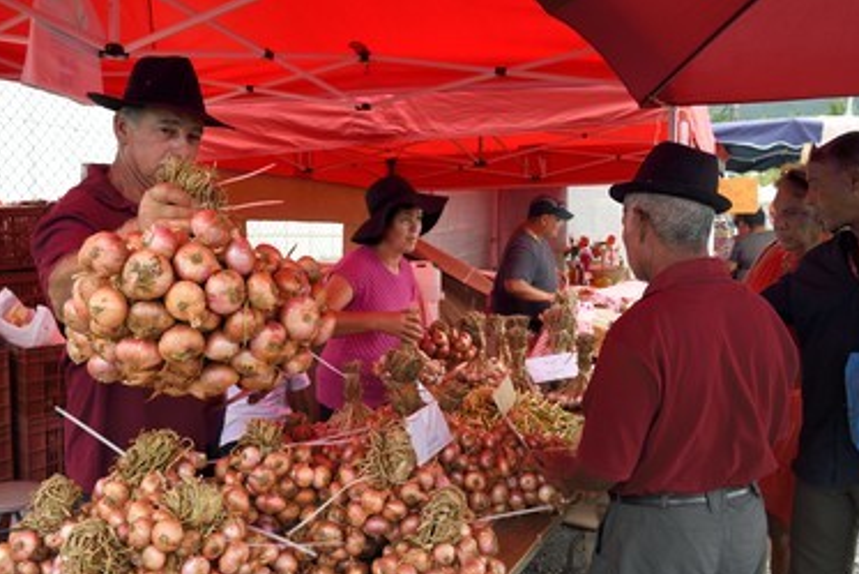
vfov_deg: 47.9
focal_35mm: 27
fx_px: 644
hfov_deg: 67.3
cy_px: 320
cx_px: 442
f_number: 11
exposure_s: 1/125
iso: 400
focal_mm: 24
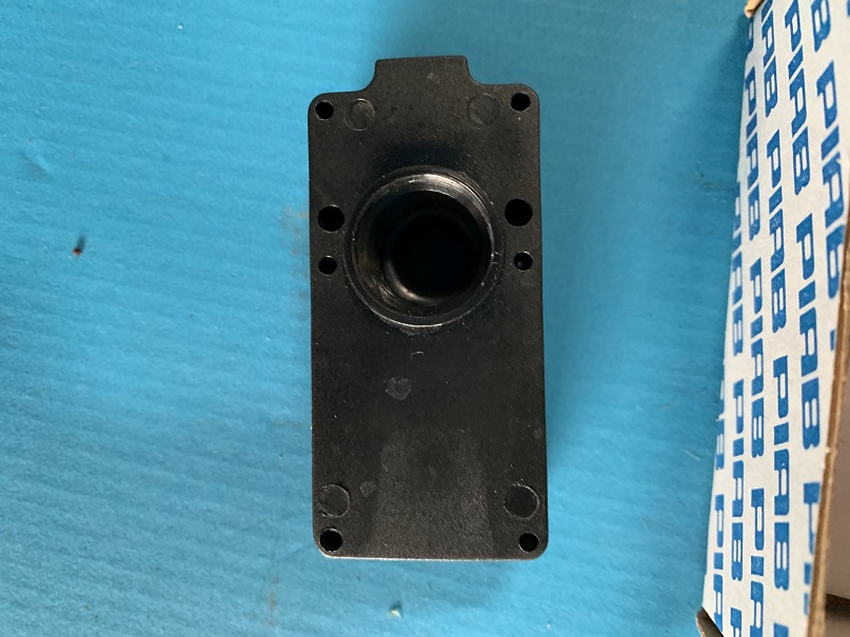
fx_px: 638
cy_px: 318
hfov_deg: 67.3
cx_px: 425
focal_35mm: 26
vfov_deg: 53.1
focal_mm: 4.25
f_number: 1.8
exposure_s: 1/41
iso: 400
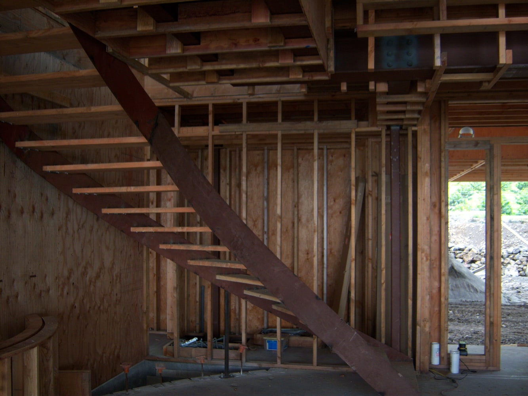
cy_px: 198
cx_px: 264
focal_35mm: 36
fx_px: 549
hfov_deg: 51.4
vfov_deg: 39.7
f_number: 2.8
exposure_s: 1/60
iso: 80
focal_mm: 7.5
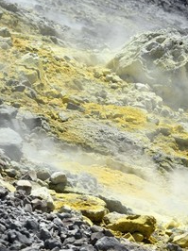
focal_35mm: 304
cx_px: 183
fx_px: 2205
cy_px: 128
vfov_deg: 6.5
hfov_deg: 4.9
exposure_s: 1/320
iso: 200
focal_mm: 200
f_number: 13
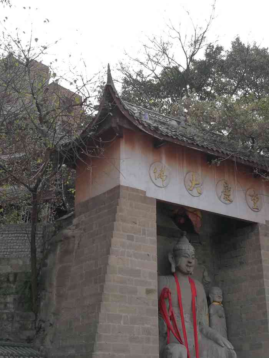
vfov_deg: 35.5
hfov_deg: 27.0
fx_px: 559
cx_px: 134
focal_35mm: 54
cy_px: 179
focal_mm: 4.5
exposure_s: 1/526
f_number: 2.2
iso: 50
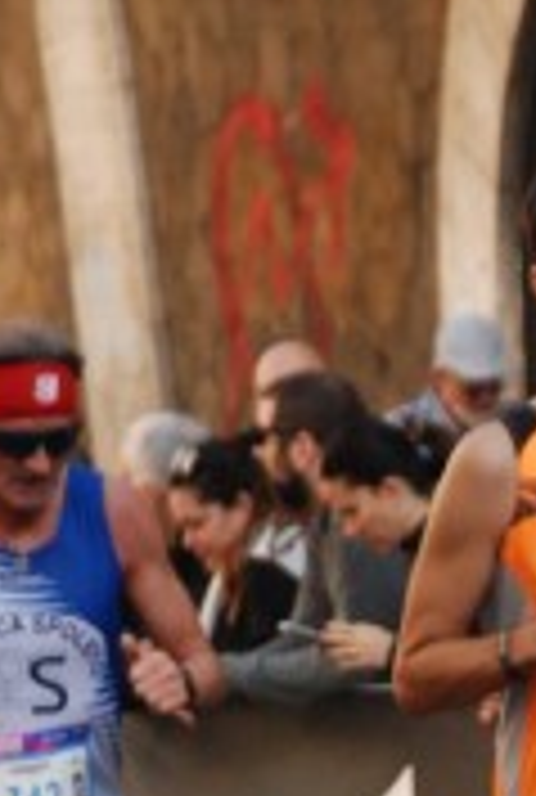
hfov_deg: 2.7
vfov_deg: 4.0
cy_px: 985
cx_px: 831
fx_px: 11279
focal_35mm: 508
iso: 1000
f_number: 5.6
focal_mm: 100
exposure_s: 1/500
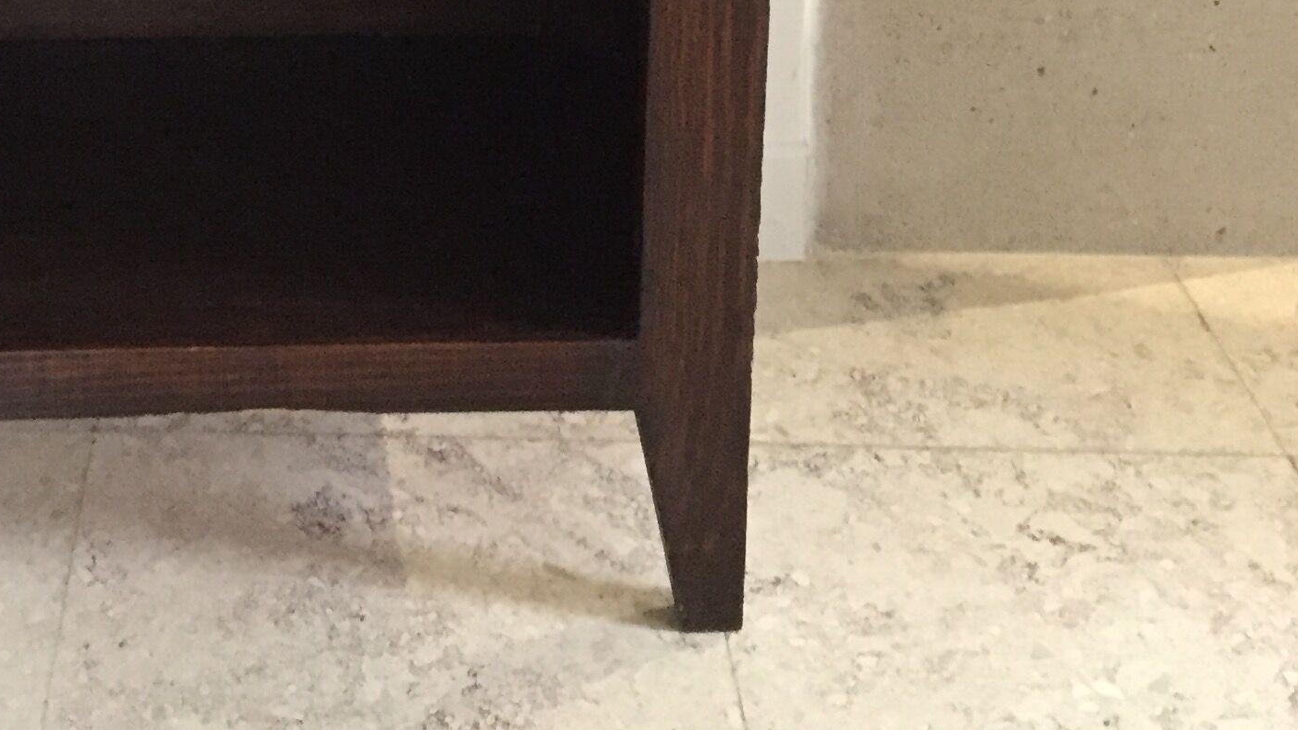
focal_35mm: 73
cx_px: 253
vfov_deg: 15.2
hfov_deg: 28.3
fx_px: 2513
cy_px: -391
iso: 320
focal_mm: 4.15
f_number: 2.2
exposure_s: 1/17
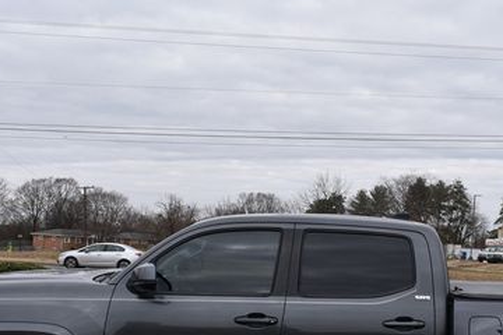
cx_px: 313
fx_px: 671
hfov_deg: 40.8
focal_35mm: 48
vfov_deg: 27.7
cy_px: 253
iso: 180
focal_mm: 18
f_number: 8
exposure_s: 1/250
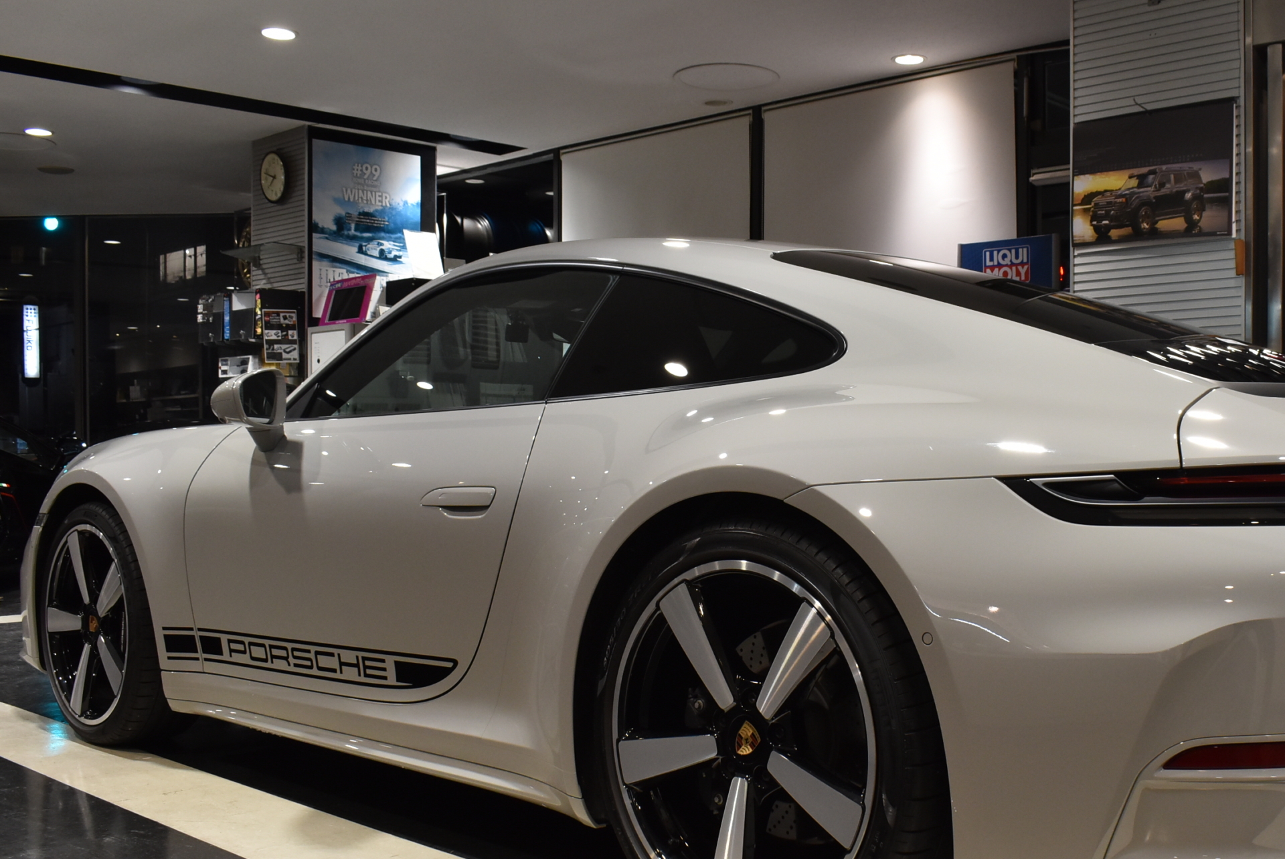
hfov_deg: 47.9
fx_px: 1429
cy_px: 511
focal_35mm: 40
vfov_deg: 33.4
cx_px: 817
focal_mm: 20
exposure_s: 1/30
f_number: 8
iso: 1000
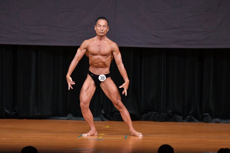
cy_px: 76
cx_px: 115
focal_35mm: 285
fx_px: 1820
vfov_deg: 4.8
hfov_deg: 7.2
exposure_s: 1/400
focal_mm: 190
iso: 5000
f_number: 5.6
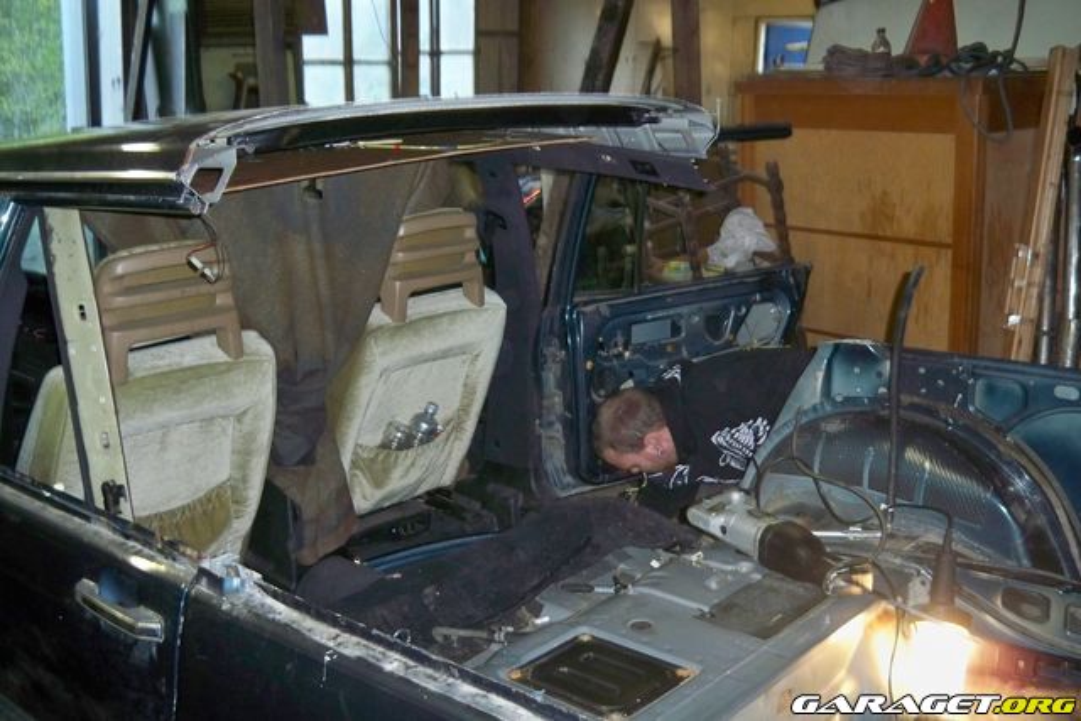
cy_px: 360
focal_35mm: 37
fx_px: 1111
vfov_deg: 36.0
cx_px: 540
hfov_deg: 51.9
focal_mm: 7.9
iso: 320
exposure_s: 1/30
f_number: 3.1
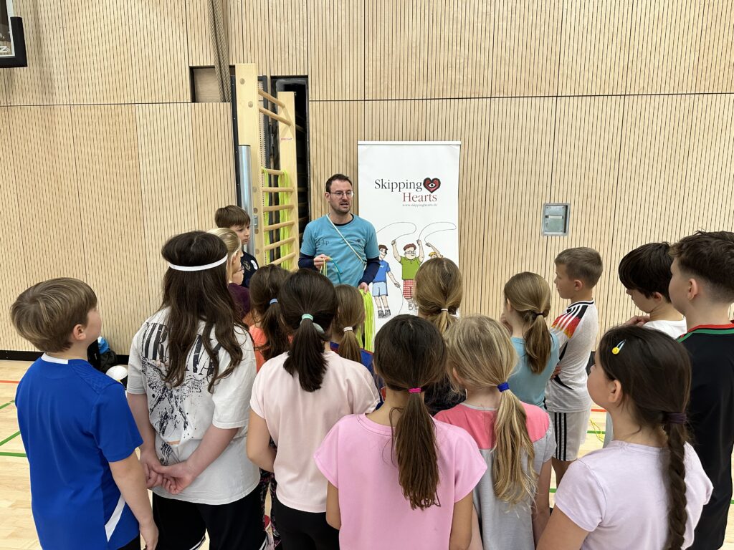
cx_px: 367
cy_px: 275
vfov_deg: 56.8
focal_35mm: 24
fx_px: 509
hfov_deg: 71.6
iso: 250
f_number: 1.78
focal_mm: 6.86
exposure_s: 1/119
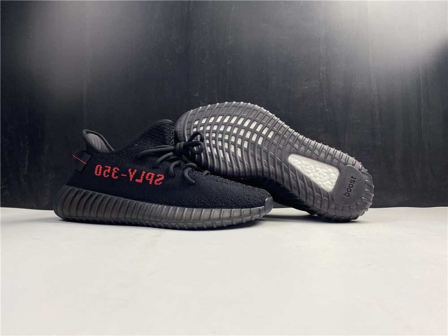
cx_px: 224
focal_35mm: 26
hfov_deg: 67.3
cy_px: 168
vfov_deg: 53.1
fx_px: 336
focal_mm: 4.25
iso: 40
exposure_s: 1/100
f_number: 1.8
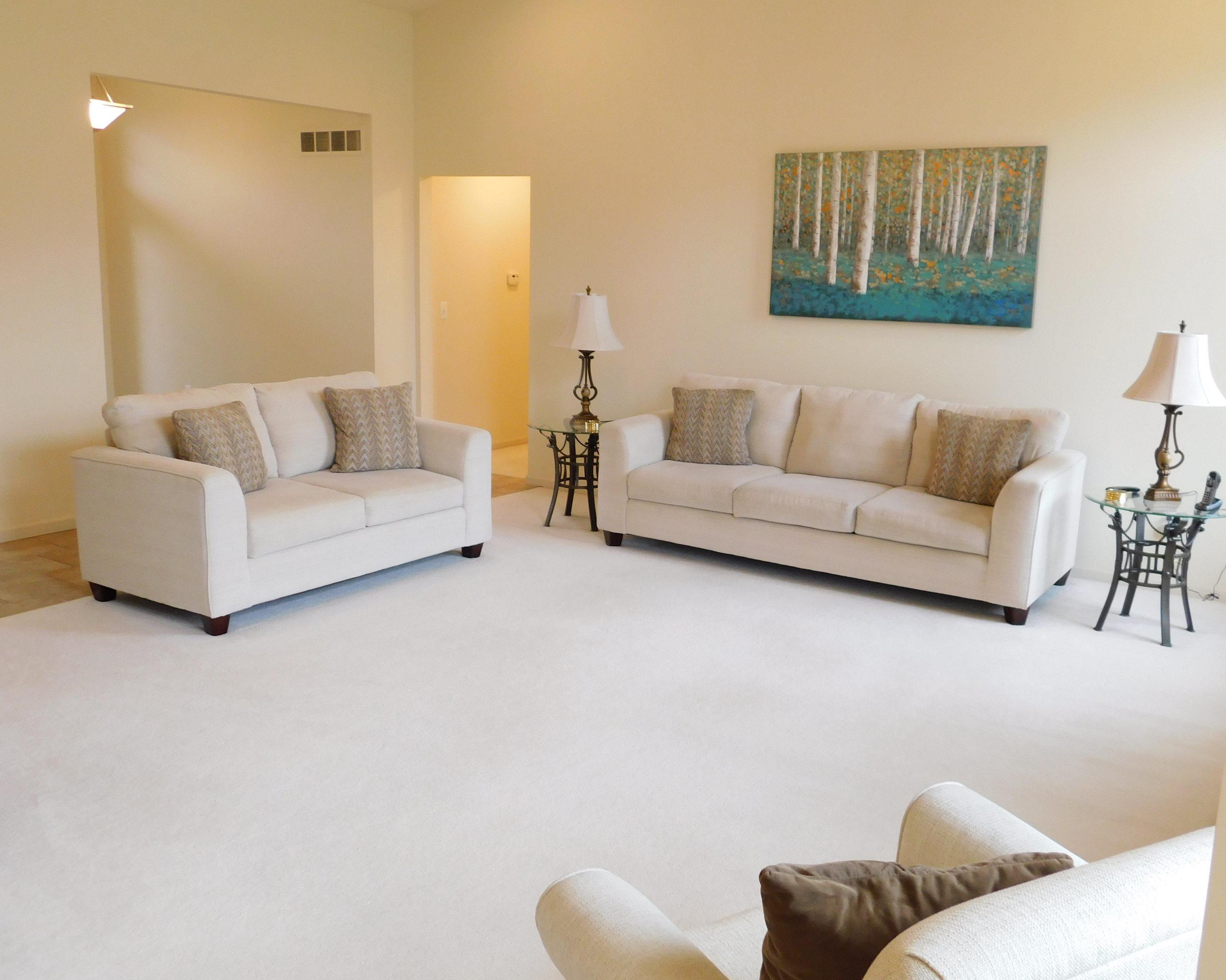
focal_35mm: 32
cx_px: 662
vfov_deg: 45.8
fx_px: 1161
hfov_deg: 55.6
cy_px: 492
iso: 180
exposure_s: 1/30
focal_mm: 5.3
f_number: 3.2
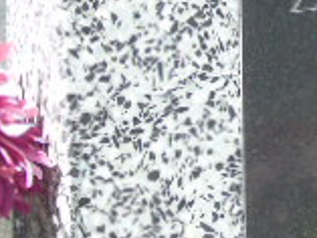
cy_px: 0
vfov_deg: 2.6
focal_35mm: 579
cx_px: 624
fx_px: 5306
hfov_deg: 3.4
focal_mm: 25
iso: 100
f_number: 4.7
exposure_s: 1/125
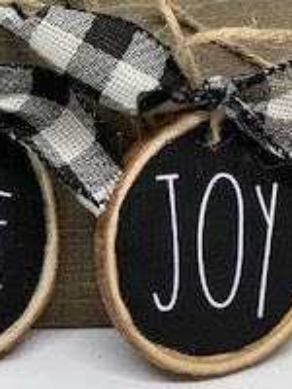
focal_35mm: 83
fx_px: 934
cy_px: -62
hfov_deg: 16.9
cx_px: -70
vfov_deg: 22.0
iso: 80
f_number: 1.8
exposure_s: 1/121
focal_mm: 4.25
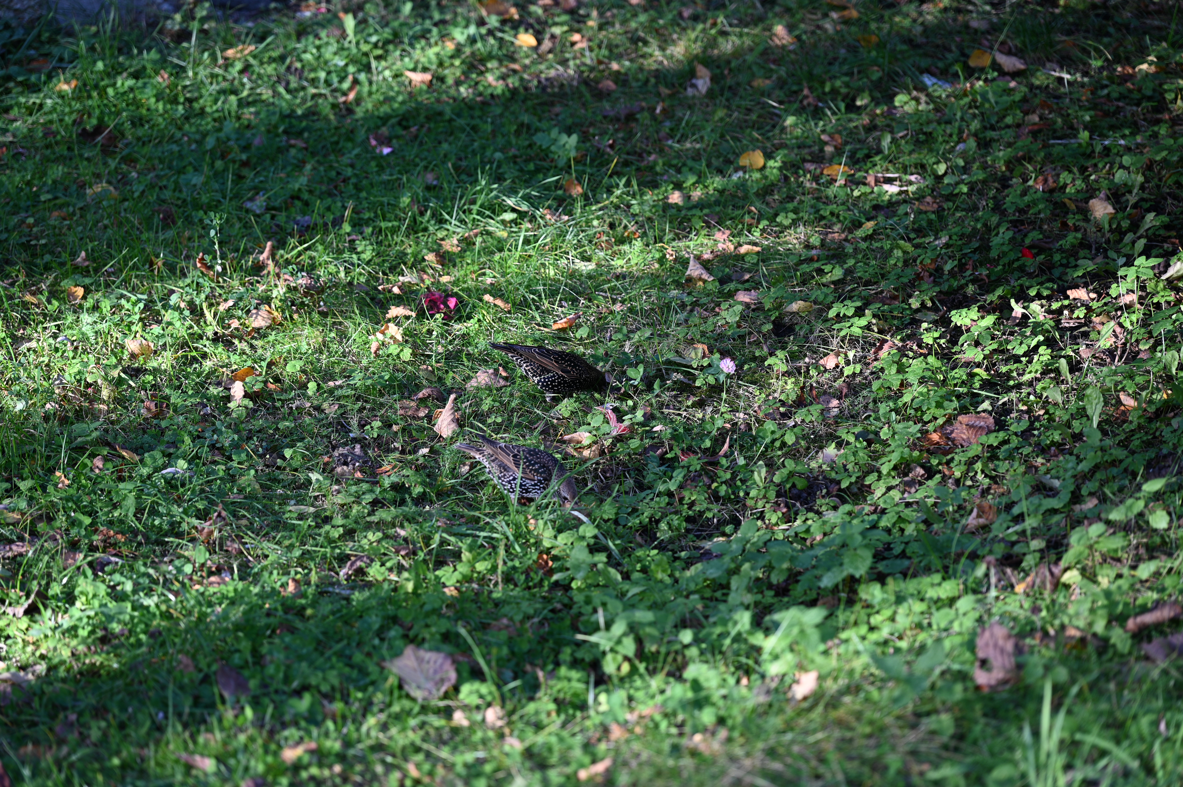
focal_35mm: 120
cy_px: 394
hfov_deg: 17.1
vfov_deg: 11.4
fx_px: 3941
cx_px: 592
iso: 125
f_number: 4
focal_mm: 120
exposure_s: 1/100
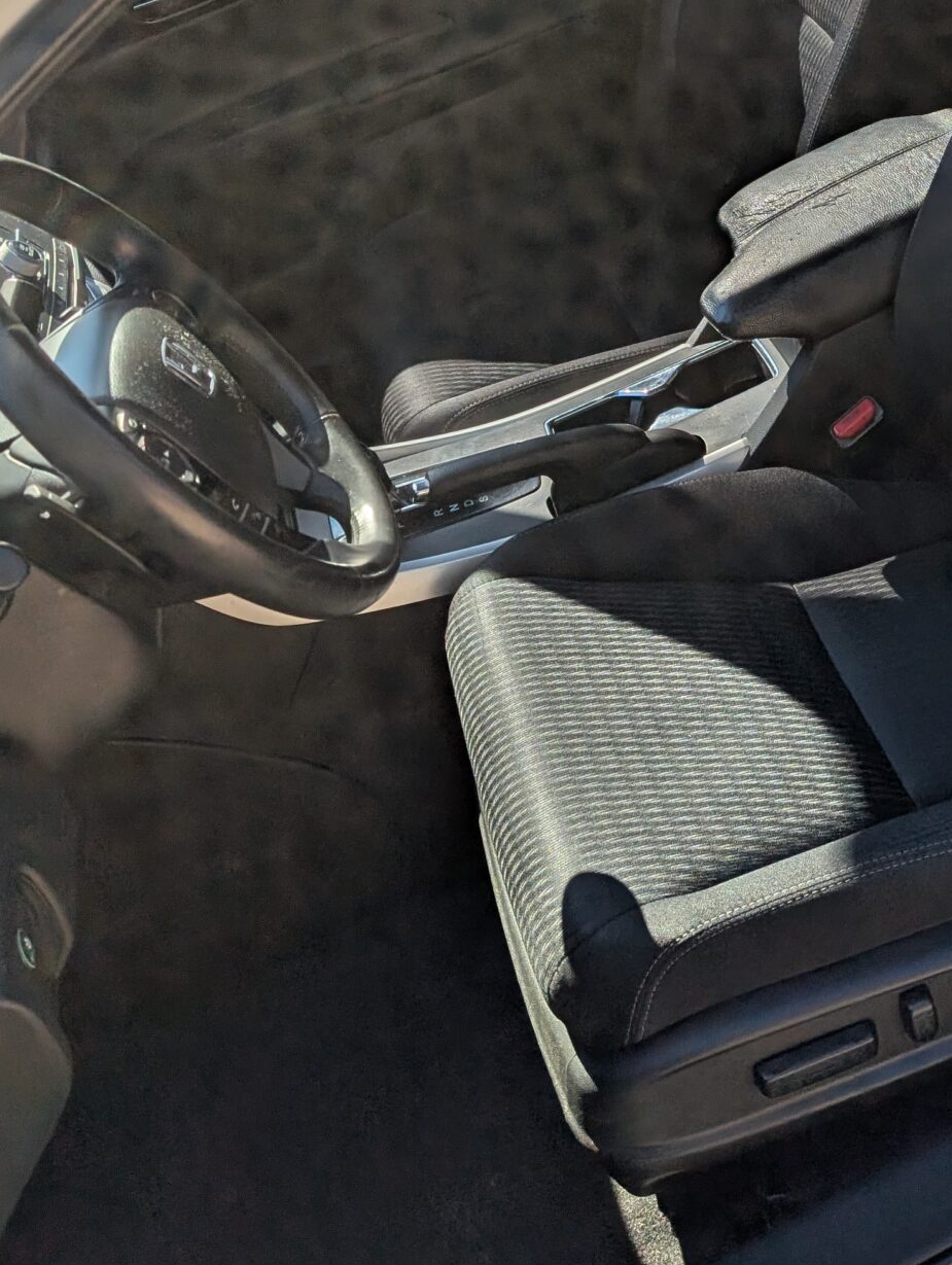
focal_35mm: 50
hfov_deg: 27.3
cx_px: 976
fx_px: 1829
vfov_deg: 37.0
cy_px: 286
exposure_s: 1/613
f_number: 1.68
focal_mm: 6.9
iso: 17
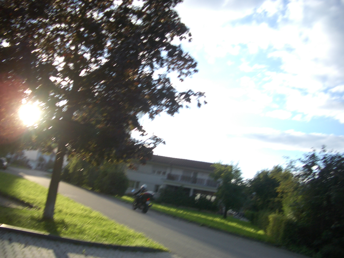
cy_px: 129
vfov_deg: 40.7
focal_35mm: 35
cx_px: 172
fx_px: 348
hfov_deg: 52.6
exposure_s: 1/500
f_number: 2.6
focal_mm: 5.8
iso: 50
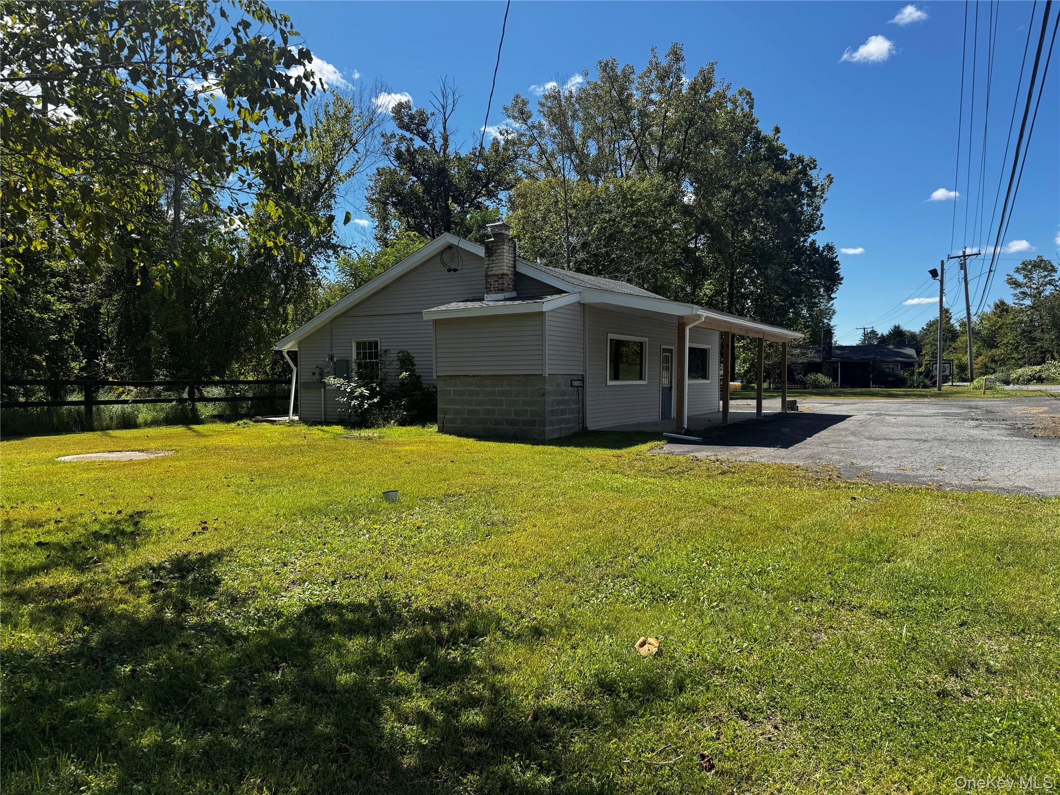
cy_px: 398
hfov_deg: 71.6
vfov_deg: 56.8
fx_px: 735
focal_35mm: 24
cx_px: 530
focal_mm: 6.76
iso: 80
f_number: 1.78
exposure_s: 1/3096
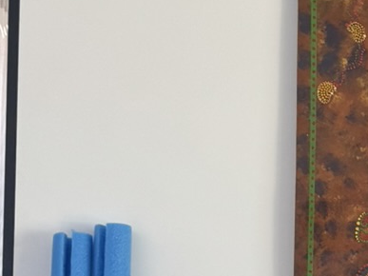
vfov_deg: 11.6
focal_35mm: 127
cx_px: 662
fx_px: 1350
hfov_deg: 13.8
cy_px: 267
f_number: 1.78
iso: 125
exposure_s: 1/121
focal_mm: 6.76
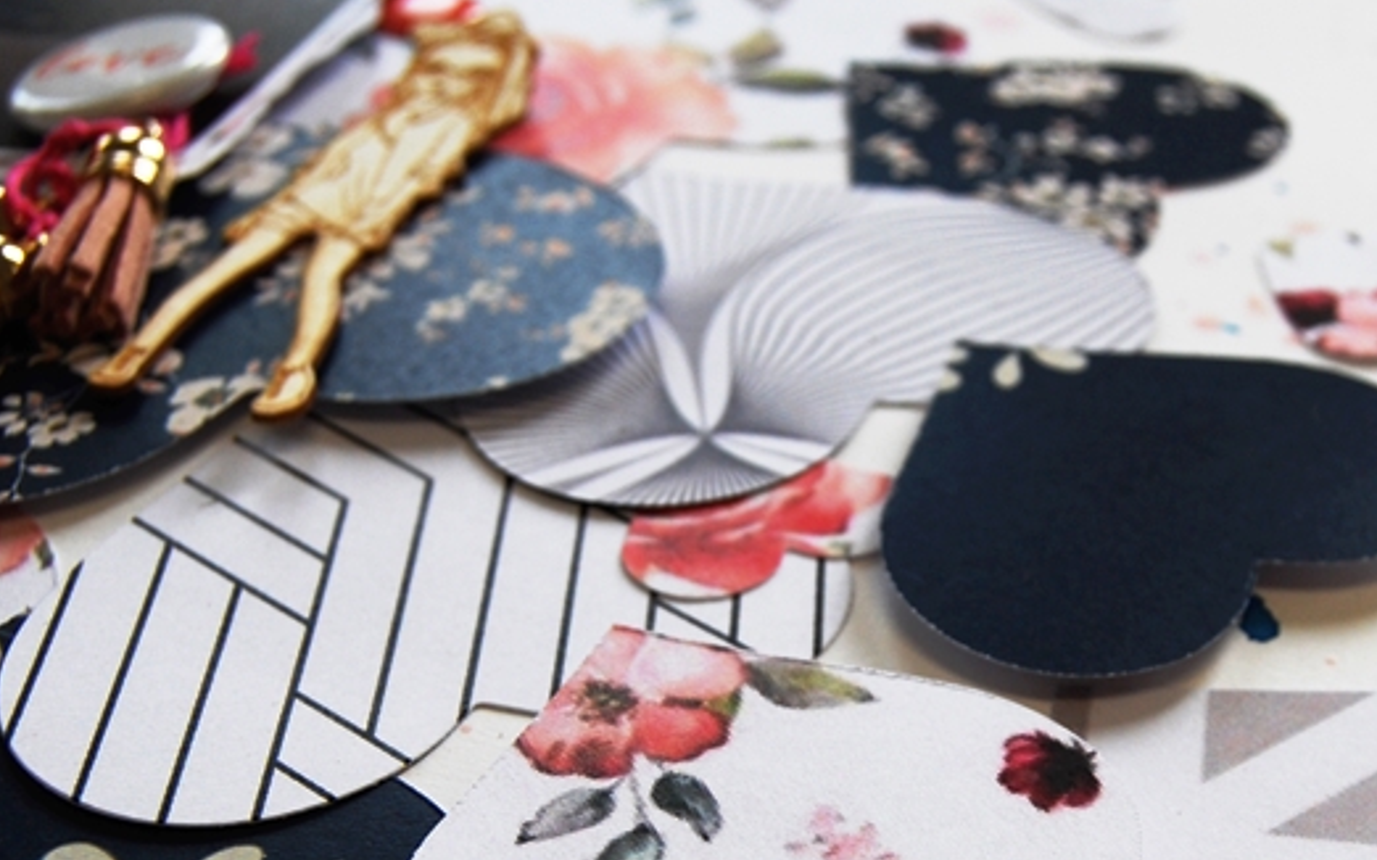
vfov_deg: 16.6
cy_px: 700
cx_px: 929
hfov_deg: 26.3
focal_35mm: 78
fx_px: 2927
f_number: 5.6
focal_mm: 26
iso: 180
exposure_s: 1/125
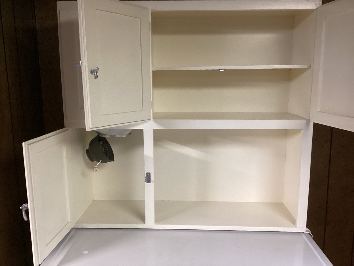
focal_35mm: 31
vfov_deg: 45.4
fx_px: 317
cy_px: 133
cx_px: 177
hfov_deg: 58.3
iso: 400
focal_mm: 3.3
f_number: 2.4
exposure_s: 1/30
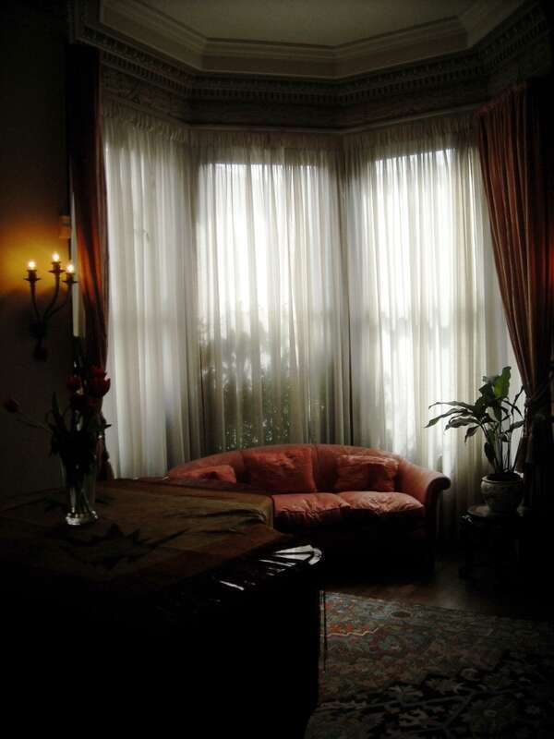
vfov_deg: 52.6
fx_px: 747
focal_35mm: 35
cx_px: 277
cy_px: 370
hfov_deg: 40.7
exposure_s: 1/250
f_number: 2.8
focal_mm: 5.7
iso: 118
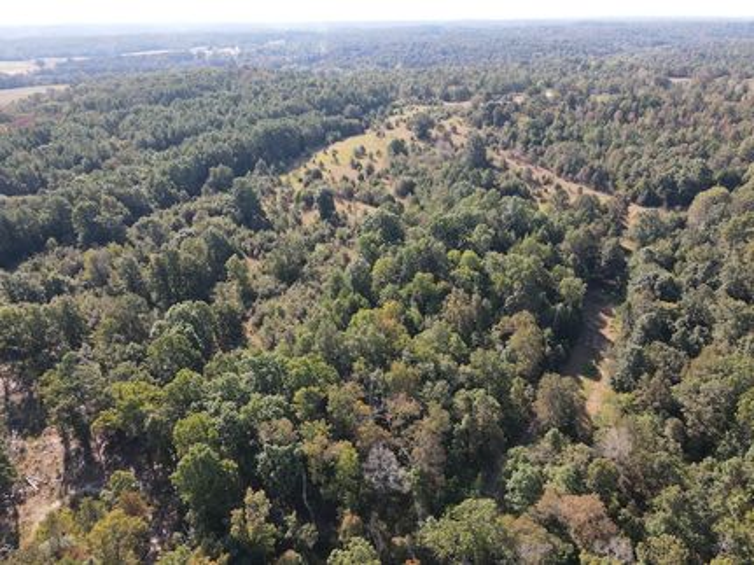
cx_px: 377
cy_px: 282
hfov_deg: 71.6
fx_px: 523
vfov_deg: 56.8
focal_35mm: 24
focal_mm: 4.5
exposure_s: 1/15
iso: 130
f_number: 2.8
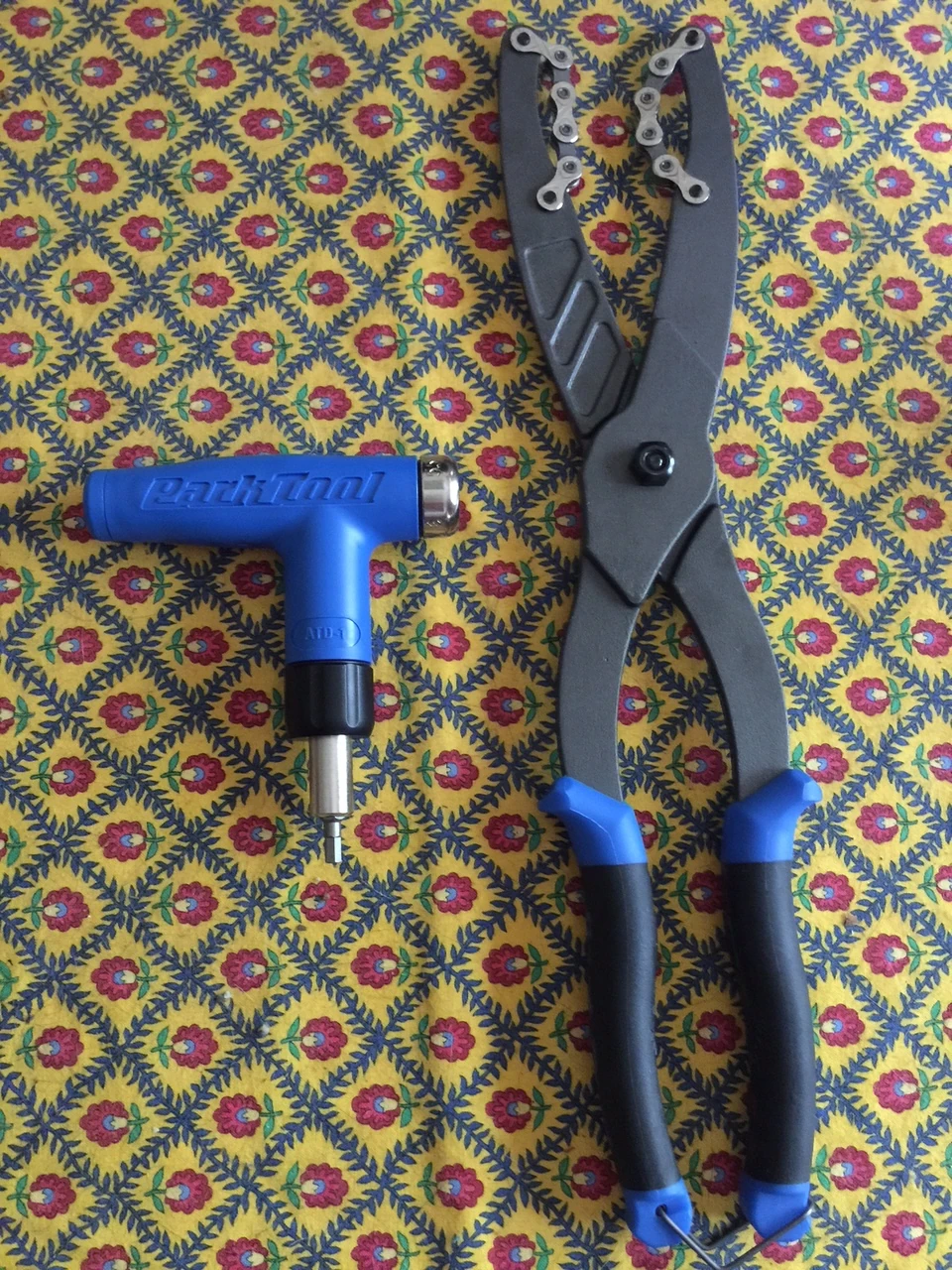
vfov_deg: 61.7
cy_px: 635
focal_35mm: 29
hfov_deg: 48.2
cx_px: 476
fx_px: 1063
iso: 100
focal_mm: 4.15
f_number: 2.2
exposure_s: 1/4
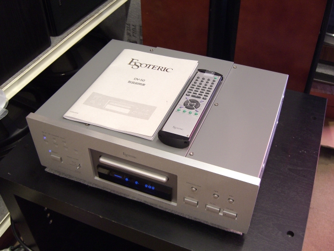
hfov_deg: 49.0
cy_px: 126
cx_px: 167
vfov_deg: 37.7
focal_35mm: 38
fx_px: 367
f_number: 2.8
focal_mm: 7.9
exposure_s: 1/30
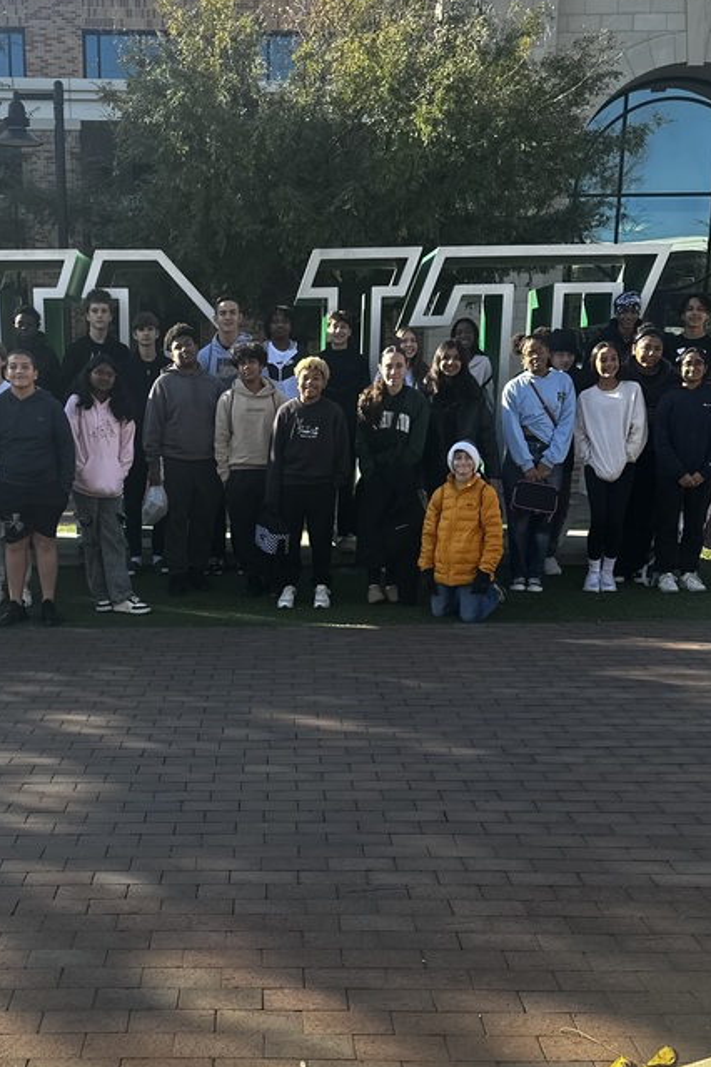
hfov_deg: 33.0
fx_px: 1185
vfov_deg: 48.0
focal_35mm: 40
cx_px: 209
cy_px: 670
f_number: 1.78
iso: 80
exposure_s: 1/1272
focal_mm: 6.86
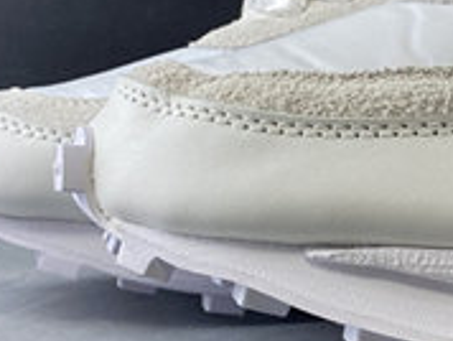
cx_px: 590
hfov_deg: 18.0
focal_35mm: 102
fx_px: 1337
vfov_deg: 14.5
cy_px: 164
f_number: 1.8
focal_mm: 4.25
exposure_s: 1/100
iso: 64
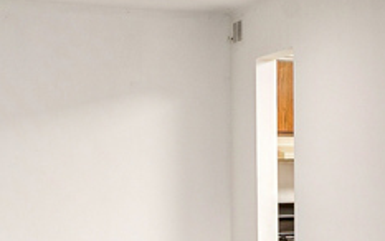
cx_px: 688
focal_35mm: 103
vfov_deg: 12.7
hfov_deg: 16.8
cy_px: 158
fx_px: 1084
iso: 400
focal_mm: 14.6
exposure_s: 1/1.67
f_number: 13
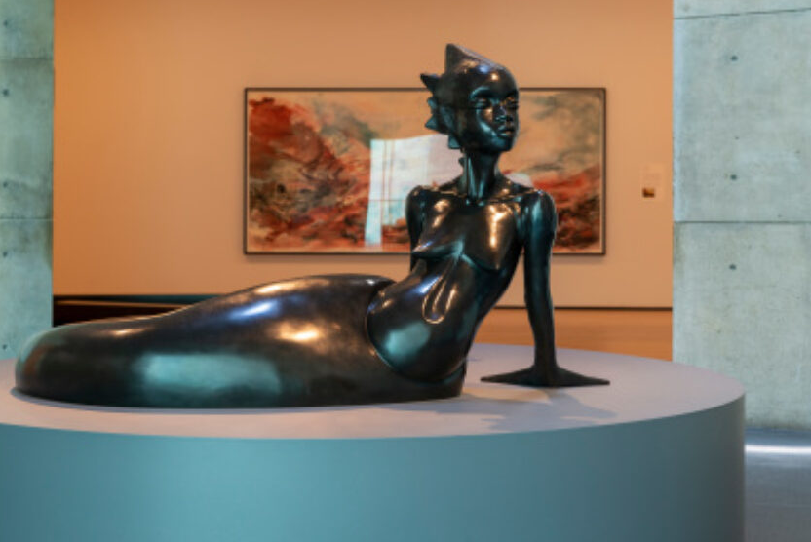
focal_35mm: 64
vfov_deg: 21.3
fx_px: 1443
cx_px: 405
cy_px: 221
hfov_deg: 31.4
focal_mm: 52
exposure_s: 1/10
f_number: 8
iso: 400
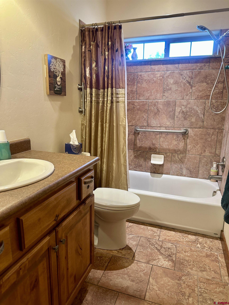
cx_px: 114
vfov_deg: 71.6
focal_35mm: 24
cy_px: 152
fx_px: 212
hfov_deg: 56.8
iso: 160
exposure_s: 1/60
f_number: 1.78
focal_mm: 6.86
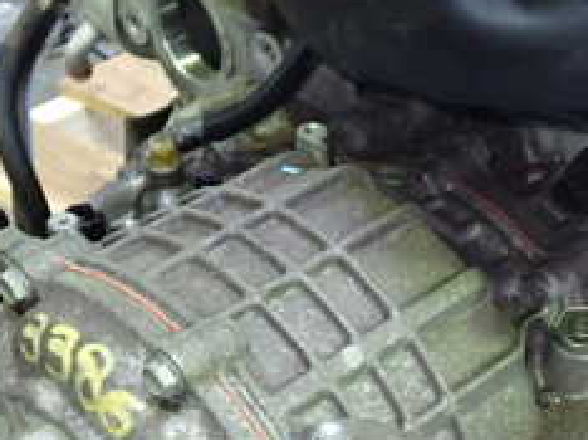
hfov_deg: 25.3
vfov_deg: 18.3
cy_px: 495
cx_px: 377
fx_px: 1307
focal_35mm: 77
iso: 640
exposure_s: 1/30
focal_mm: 5.4
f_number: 2.3
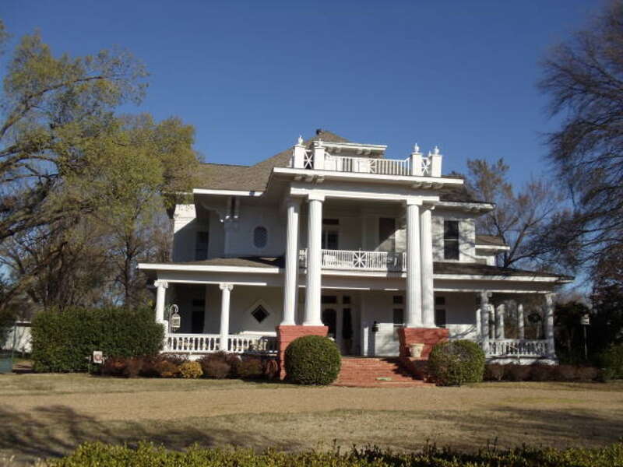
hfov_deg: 38.2
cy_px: 234
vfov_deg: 29.1
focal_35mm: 50
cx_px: 312
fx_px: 900
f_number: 7.5
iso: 80
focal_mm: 6.81
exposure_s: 1/250
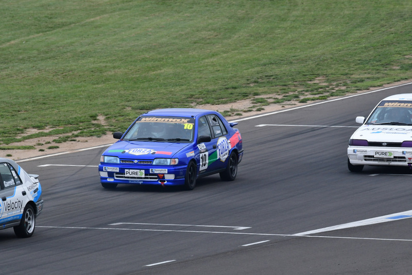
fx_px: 6869
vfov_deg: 2.3
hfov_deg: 3.4
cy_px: 138
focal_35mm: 600
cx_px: 206
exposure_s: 1/640
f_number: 11
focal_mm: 400
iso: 500
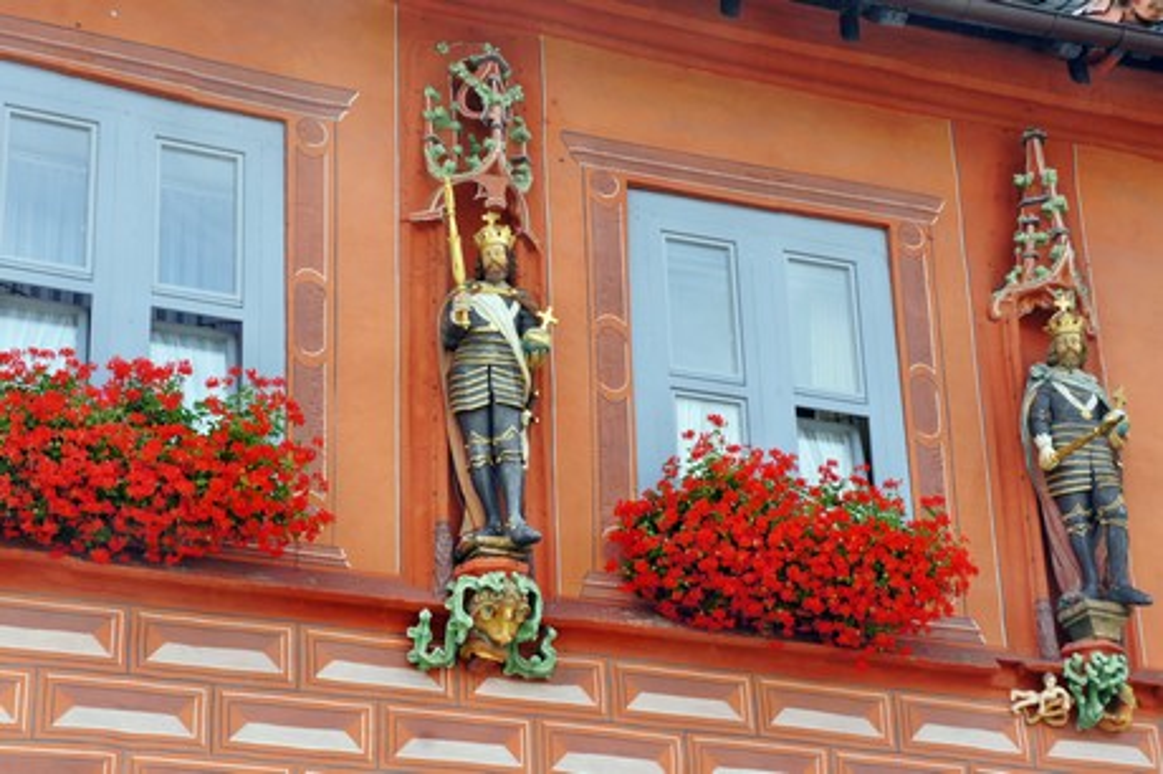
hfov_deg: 24.6
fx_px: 2663
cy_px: 387
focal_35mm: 82
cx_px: 582
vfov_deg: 16.5
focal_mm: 55
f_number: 9
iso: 200
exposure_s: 1/125
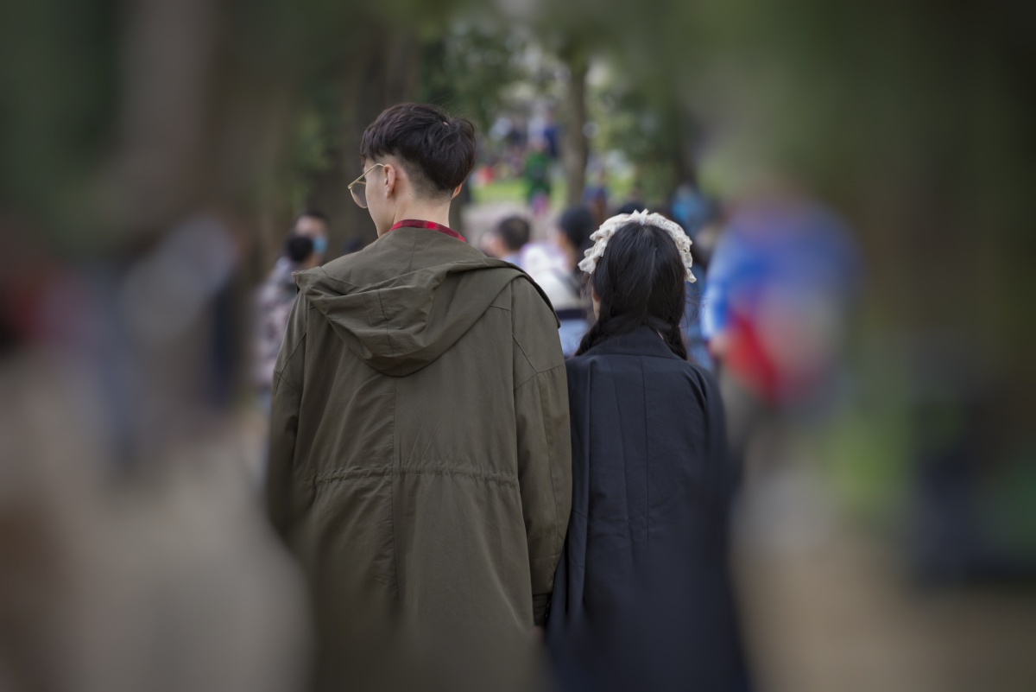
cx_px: 518
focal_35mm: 250
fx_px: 7197
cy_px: 346
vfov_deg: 5.5
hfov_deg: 8.2
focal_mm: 250
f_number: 8
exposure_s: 1/50
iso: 400
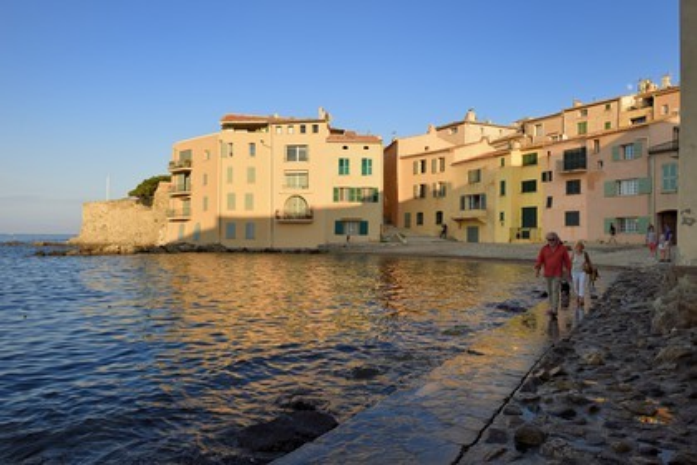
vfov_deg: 49.6
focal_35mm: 26
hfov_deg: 69.4
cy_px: 232
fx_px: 503
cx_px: 348
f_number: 9
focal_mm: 26
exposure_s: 1/250
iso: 200
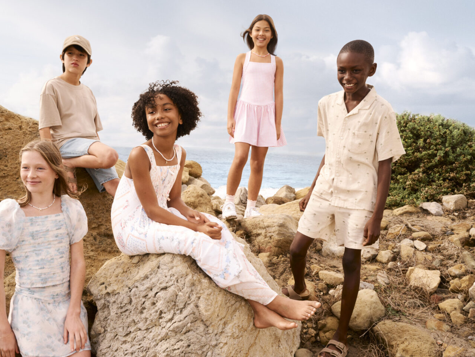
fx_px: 480
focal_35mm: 35
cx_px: 193
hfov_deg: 52.3
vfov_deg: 40.7
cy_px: 195
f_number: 11
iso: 1600
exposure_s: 1/500
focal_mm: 36.9
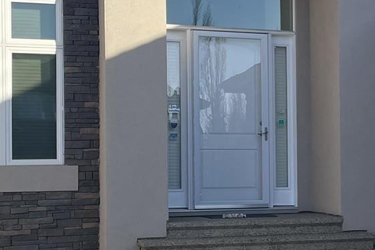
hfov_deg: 19.8
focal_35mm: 99
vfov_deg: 13.8
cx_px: 407
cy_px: 155
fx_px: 1031
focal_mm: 4.2
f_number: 1.6
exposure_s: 1/1595
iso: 32
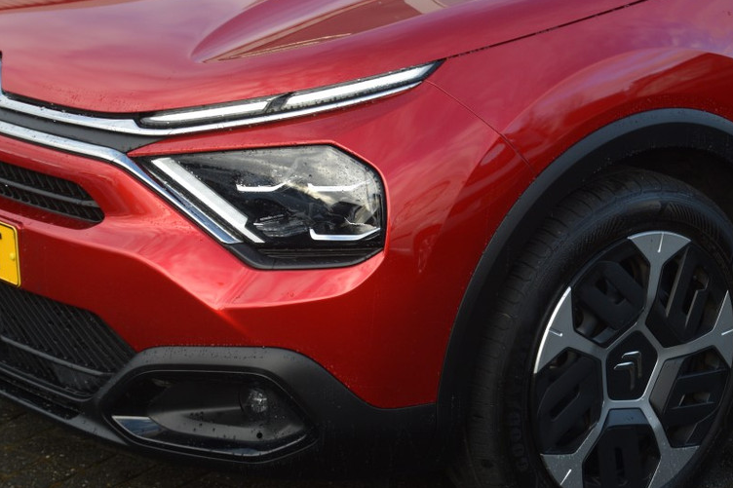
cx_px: 303
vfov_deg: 14.5
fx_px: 1913
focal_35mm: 94
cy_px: 179
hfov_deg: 21.7
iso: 400
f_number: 7.1
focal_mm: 46
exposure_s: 1/200
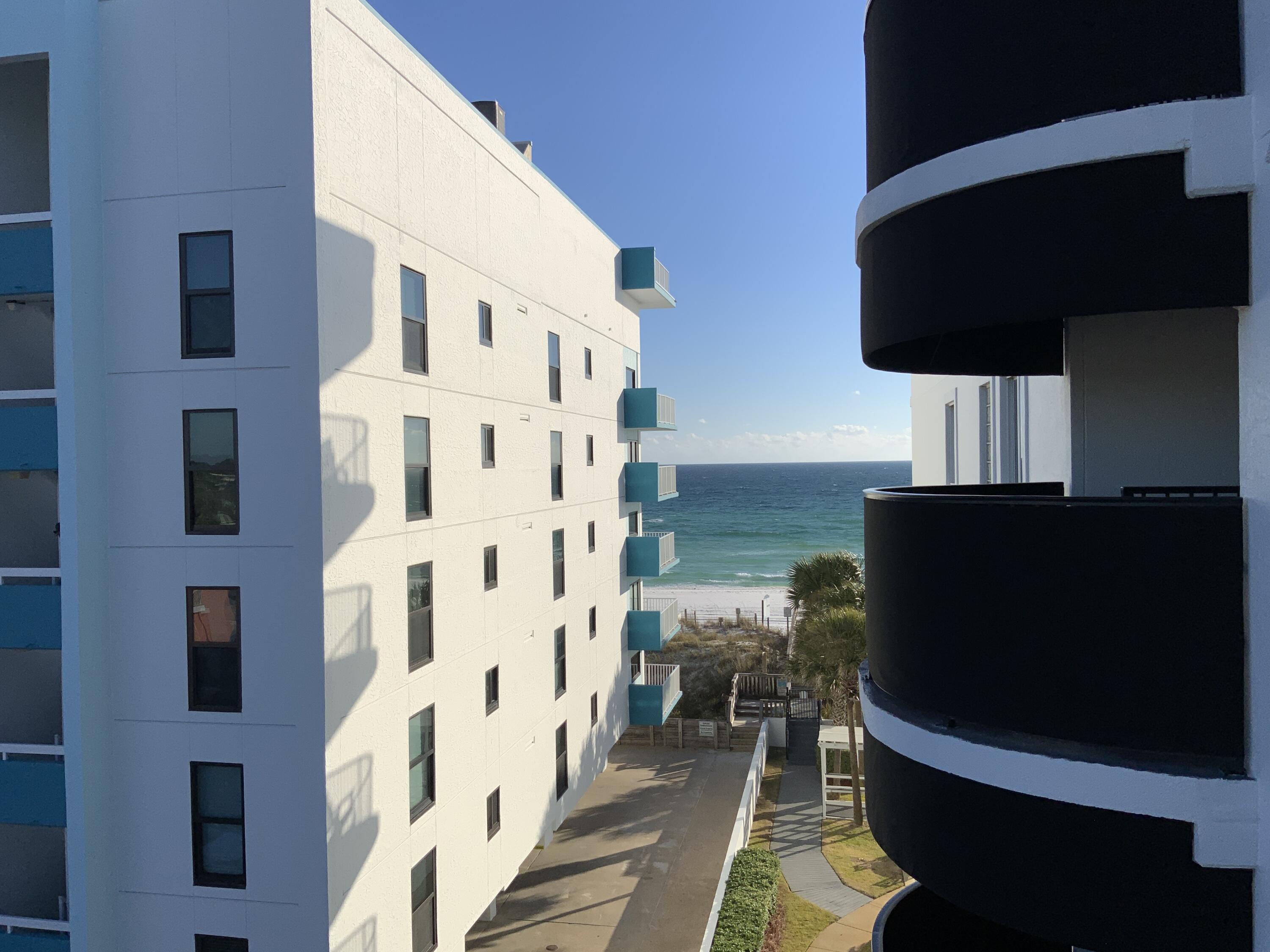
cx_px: 635
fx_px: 1064
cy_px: 476
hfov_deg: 61.7
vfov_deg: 48.2
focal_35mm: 29
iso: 20
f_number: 1.8
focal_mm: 3
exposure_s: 1/4405
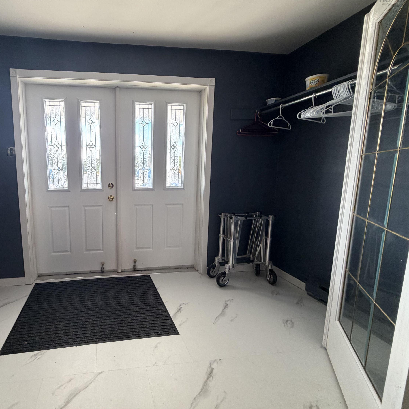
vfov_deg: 84.0
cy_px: 200
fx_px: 227
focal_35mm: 17
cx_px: 130
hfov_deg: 80.6
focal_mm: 2.22
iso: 250
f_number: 2.2
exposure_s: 1/60
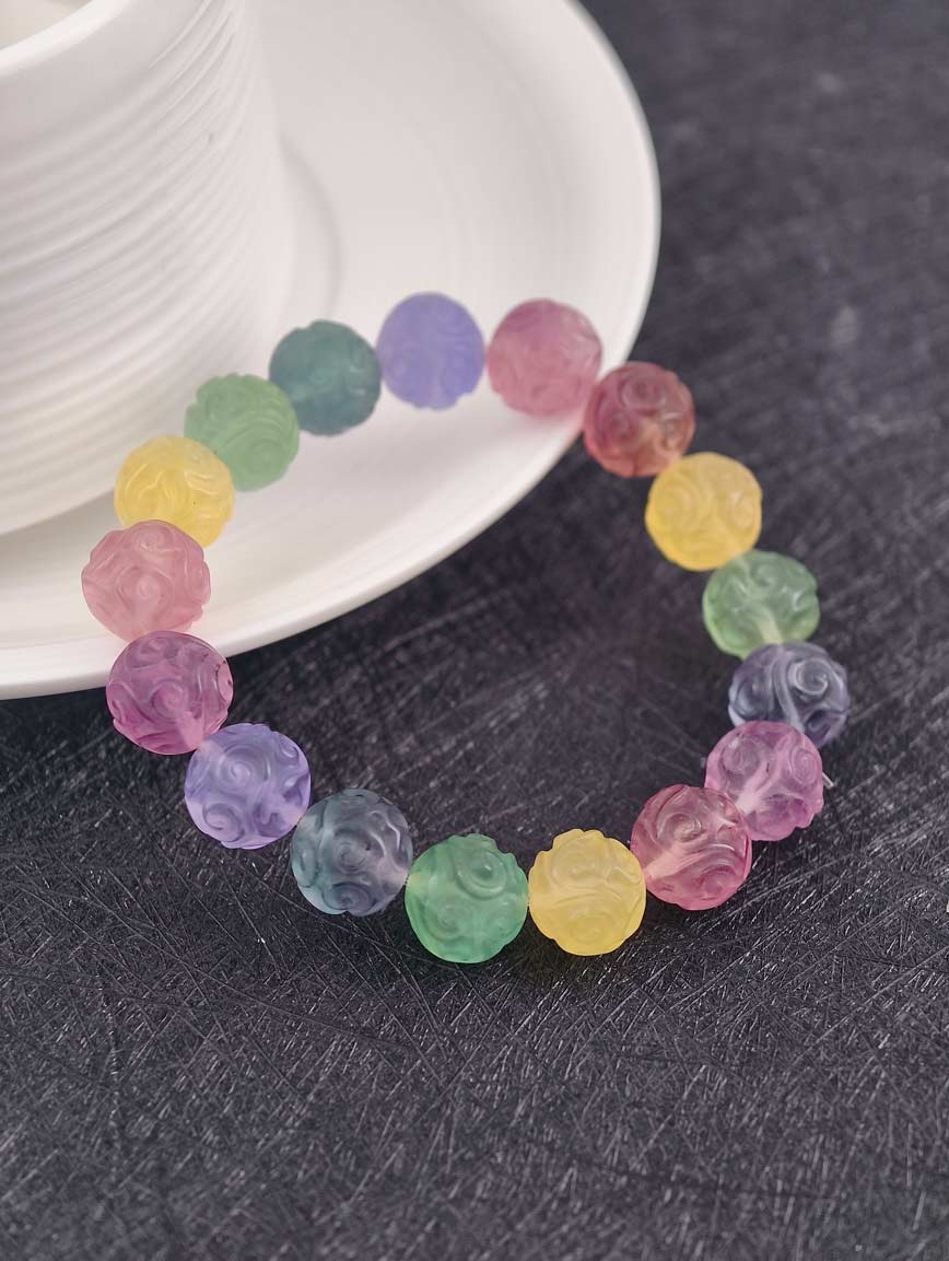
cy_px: 630
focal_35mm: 85
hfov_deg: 17.4
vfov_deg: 23.0
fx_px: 3100
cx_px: 474
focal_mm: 22.48
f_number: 2.67
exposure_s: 1/160
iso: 125
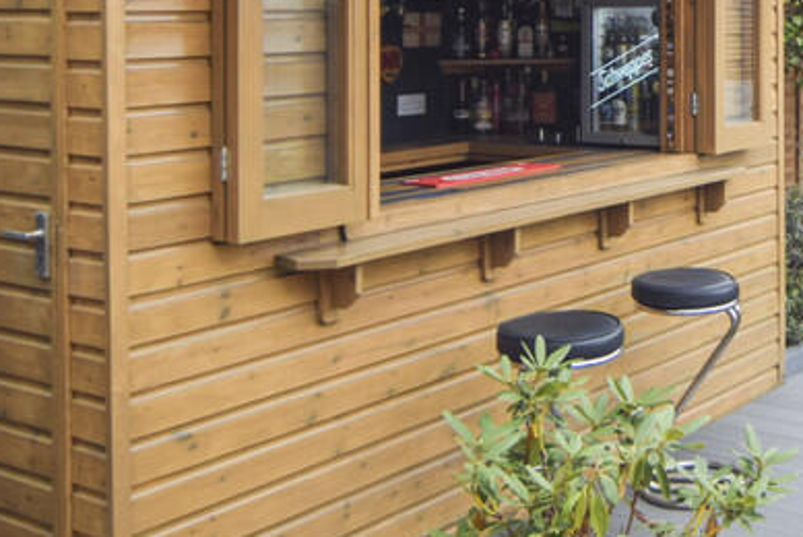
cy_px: -3
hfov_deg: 33.7
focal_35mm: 51
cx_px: 881
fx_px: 1145
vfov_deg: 25.1
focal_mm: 13
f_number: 4.8
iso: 100
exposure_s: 1/160
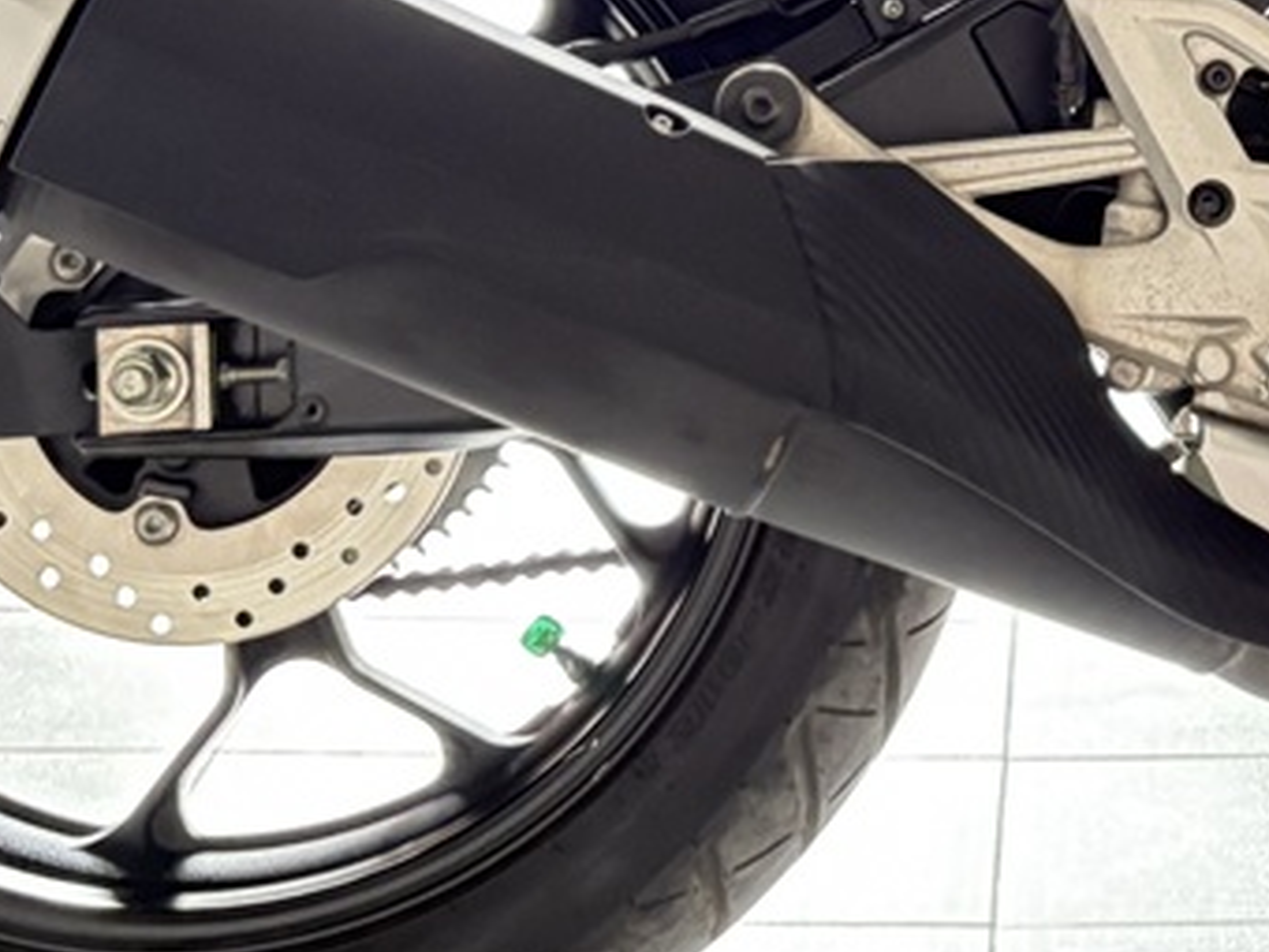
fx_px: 3593
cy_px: -161
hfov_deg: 18.8
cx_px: 1586
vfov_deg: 14.6
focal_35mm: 98
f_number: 1.6
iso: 500
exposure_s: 1/60
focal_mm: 5.96
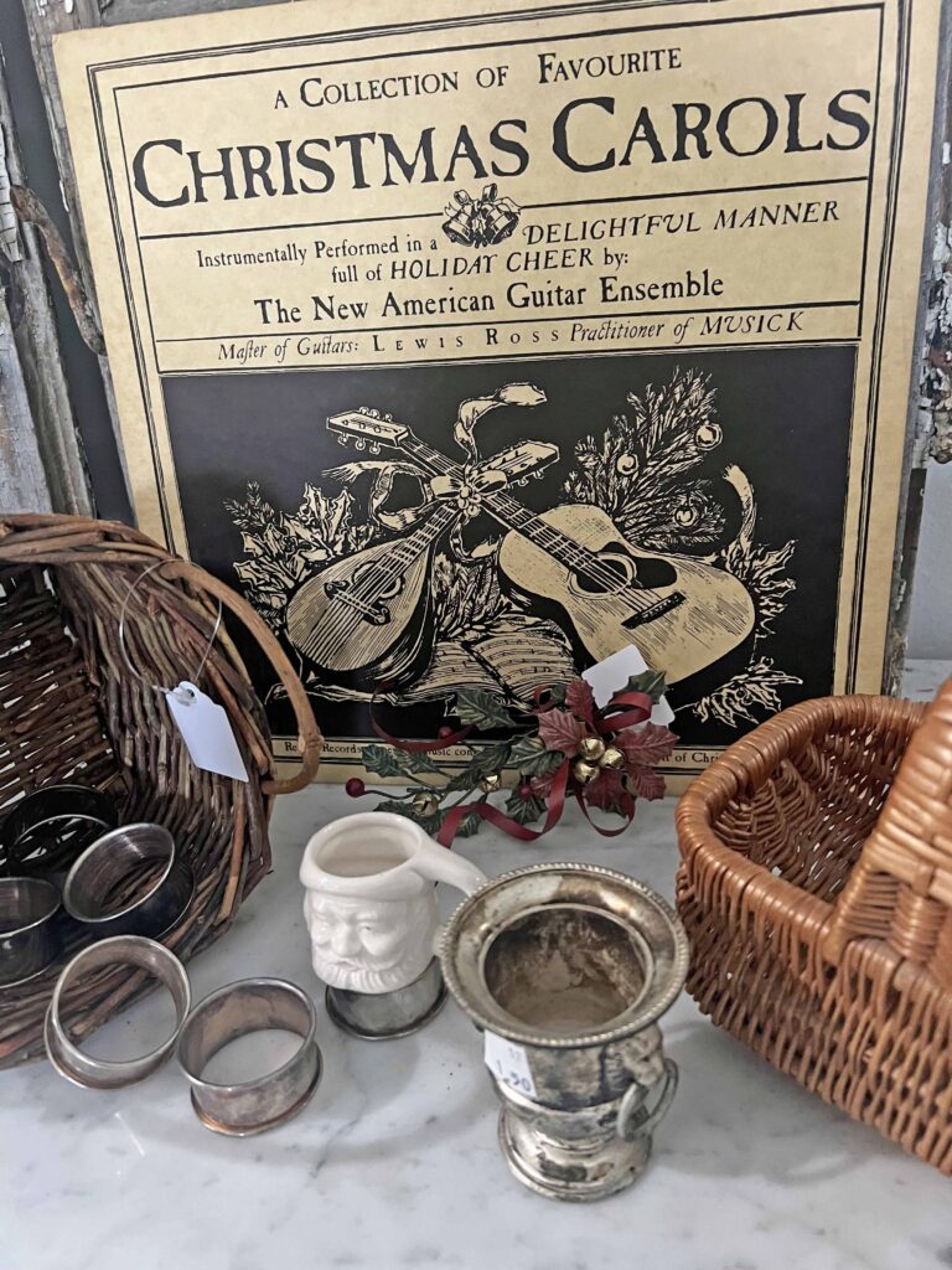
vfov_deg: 67.3
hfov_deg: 53.1
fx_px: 953
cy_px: 635
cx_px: 476
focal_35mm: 26
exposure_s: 1/30
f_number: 1.5
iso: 500
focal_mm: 5.7
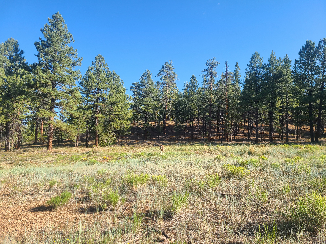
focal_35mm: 26
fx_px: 245
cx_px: 163
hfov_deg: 67.3
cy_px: 122
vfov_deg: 53.1
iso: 40
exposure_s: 1/929
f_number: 1.8
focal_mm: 5.4
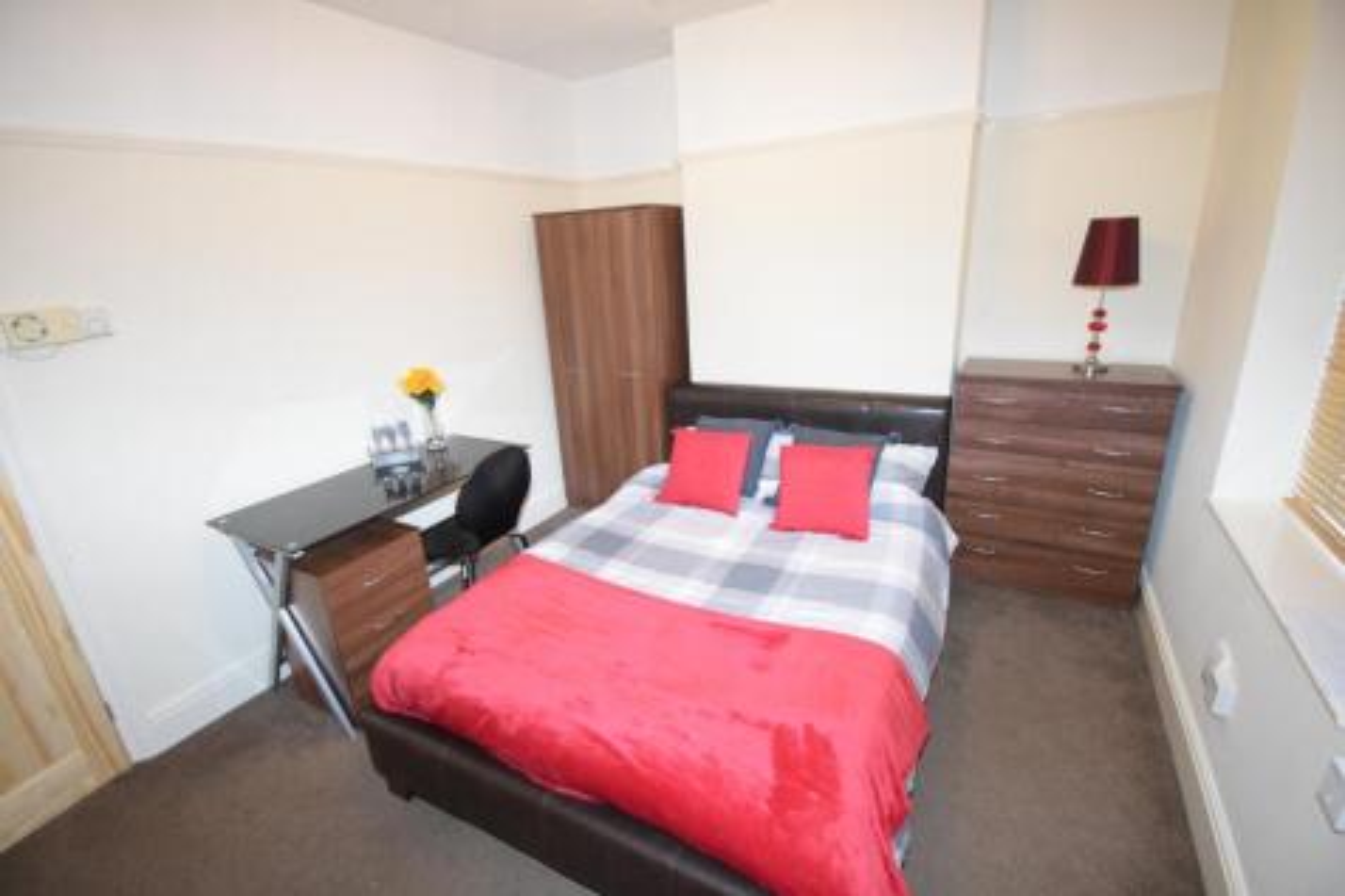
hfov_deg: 100.4
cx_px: 672
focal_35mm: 15
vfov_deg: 77.3
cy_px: 448
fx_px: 560
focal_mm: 10
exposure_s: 1/60
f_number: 4.5
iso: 2500
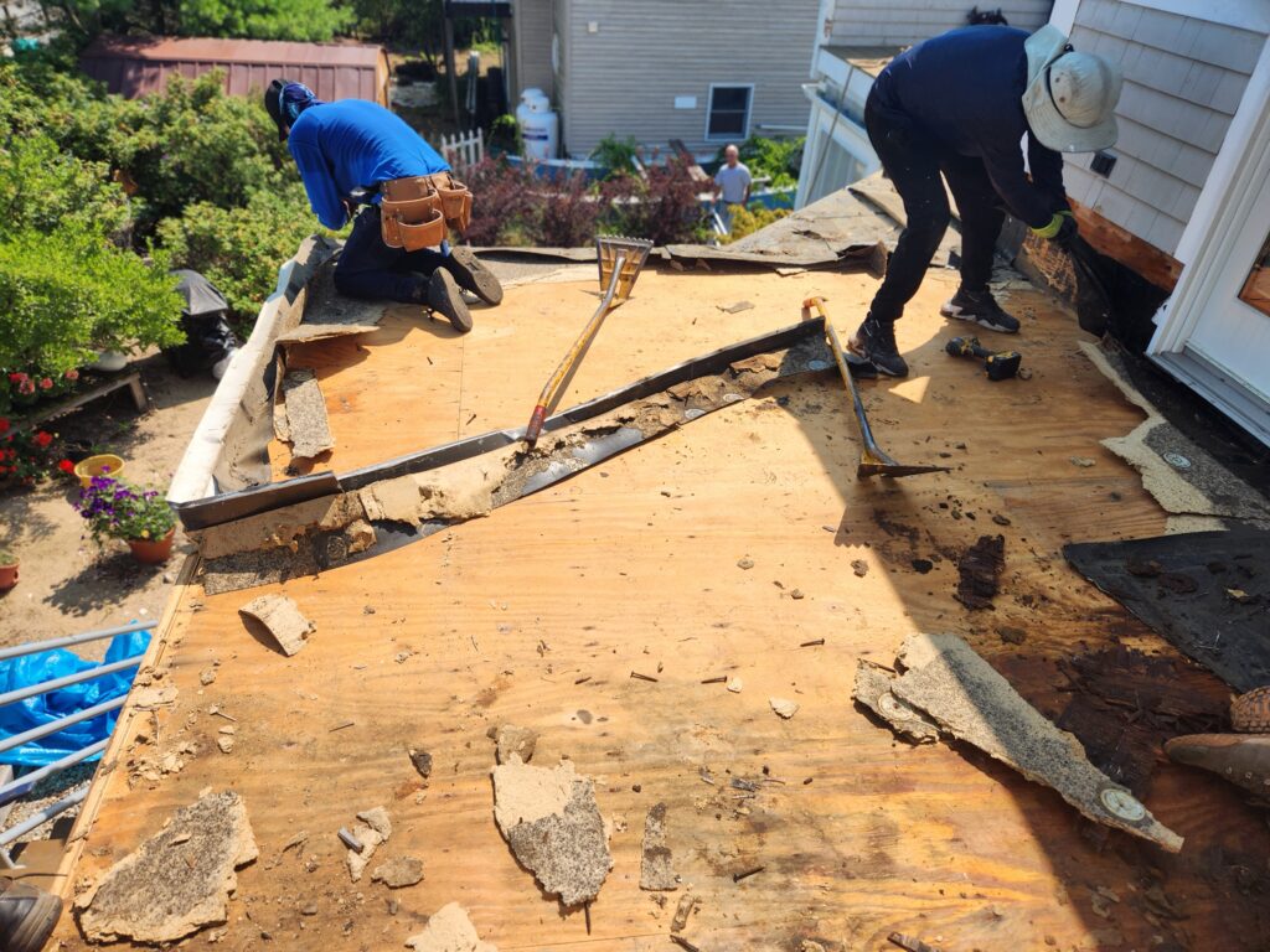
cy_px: 476
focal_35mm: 23
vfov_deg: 58.9
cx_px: 635
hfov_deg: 73.9
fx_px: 844
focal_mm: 5.4
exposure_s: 1/1391
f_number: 1.8
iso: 20
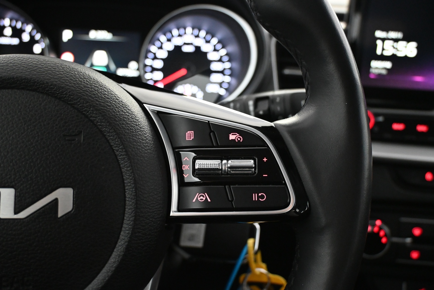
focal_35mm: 36
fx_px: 434
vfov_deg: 36.9
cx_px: 217
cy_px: 145
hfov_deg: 53.1
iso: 4500
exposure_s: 1/40
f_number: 4.2
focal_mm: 24
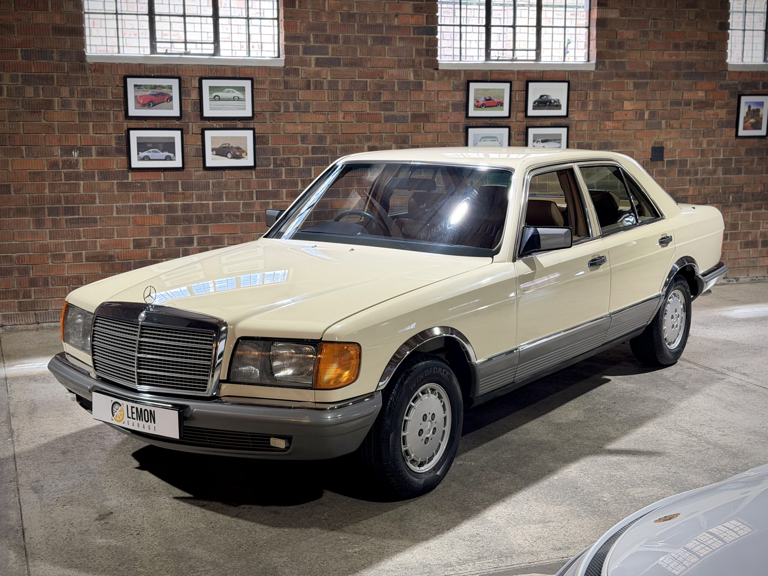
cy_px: 288
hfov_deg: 39.7
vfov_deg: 30.3
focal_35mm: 48
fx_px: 1065
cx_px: 384
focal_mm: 6.76
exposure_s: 1/50
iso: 200
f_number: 1.78
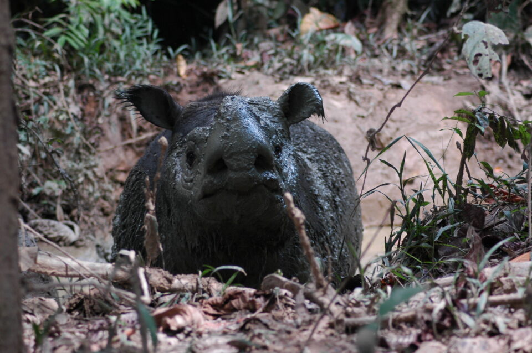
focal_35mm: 168
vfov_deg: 8.2
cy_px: 176
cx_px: 266
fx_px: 2480
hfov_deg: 12.2
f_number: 4.5
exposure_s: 1/125
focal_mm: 112
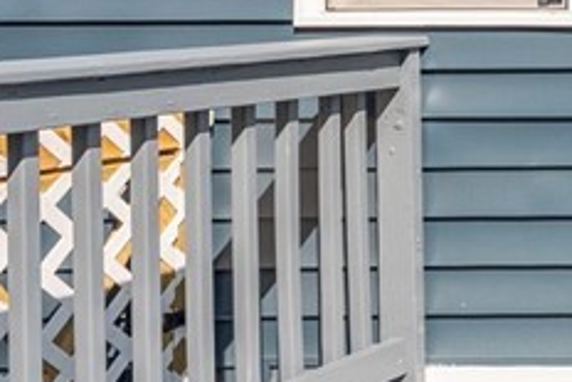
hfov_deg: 15.4
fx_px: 1335
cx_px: 1320
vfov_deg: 15.9
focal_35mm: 84
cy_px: -10
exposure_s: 1/400
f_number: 8
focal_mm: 18
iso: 800
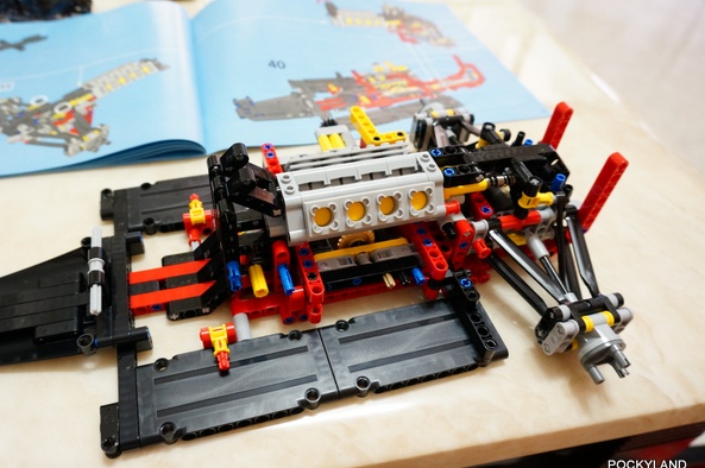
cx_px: 326
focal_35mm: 28
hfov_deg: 66.3
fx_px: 539
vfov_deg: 47.0
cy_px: 235
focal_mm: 17
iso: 1600
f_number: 4.5
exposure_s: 1/20
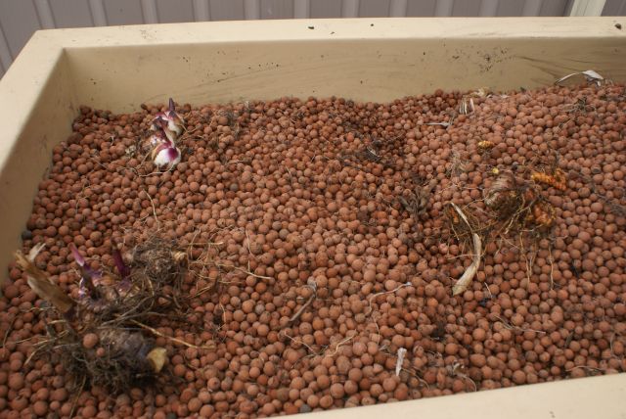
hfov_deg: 61.9
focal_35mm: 30
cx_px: 313
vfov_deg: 43.7
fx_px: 522
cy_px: 210
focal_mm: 20
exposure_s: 1/60
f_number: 9
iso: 100
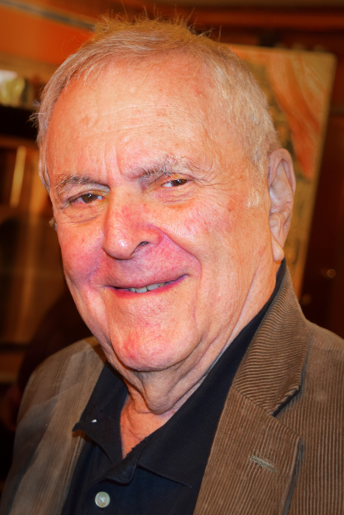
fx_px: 1827
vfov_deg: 16.1
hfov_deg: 10.8
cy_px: 258
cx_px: 172
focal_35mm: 128
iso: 800
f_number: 2.8
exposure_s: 1/60
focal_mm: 85
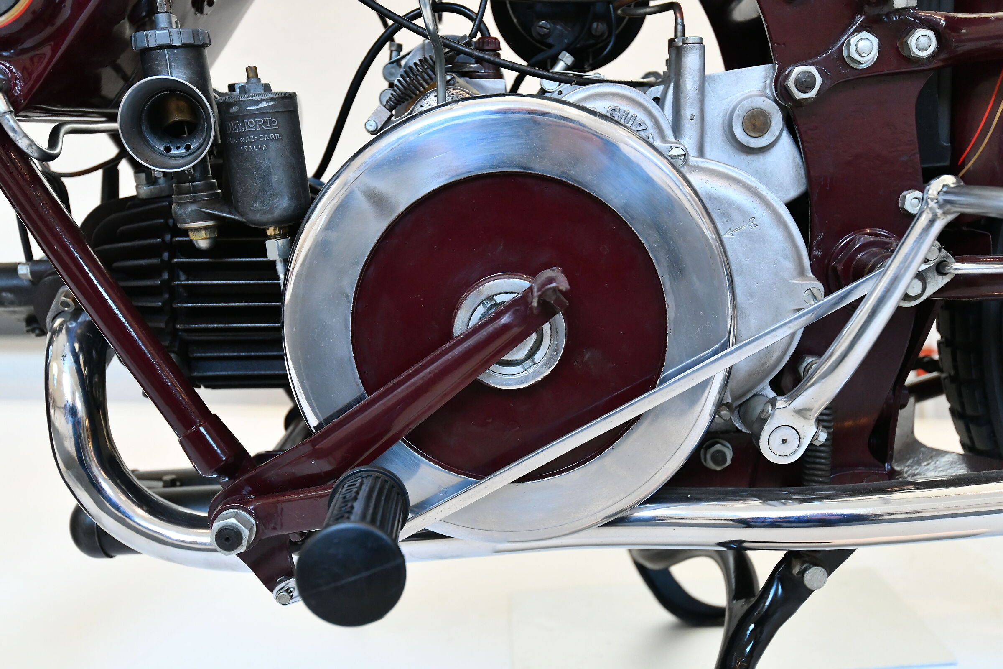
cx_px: 502
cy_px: 334
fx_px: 975
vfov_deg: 37.9
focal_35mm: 35
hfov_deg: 54.4
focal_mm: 35
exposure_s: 1/160
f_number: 4
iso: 3600
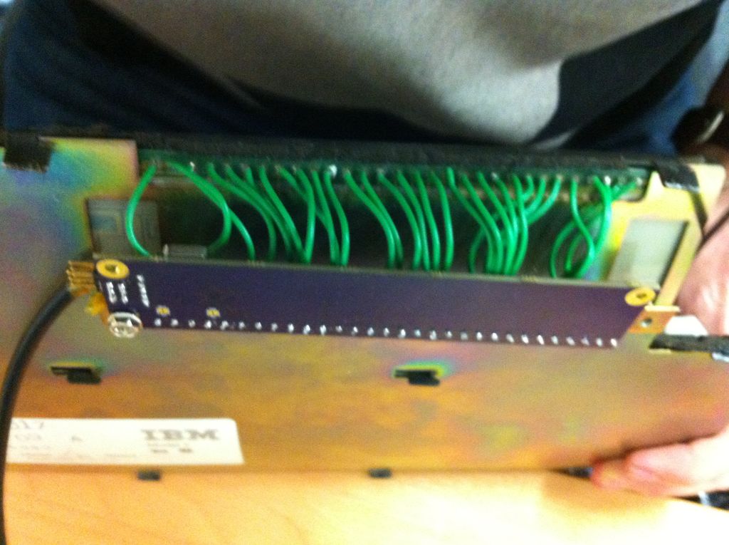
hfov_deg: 52.7
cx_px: 364
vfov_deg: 40.6
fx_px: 736
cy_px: 272
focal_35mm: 35
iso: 800
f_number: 2.8
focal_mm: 3.85
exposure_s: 1/15
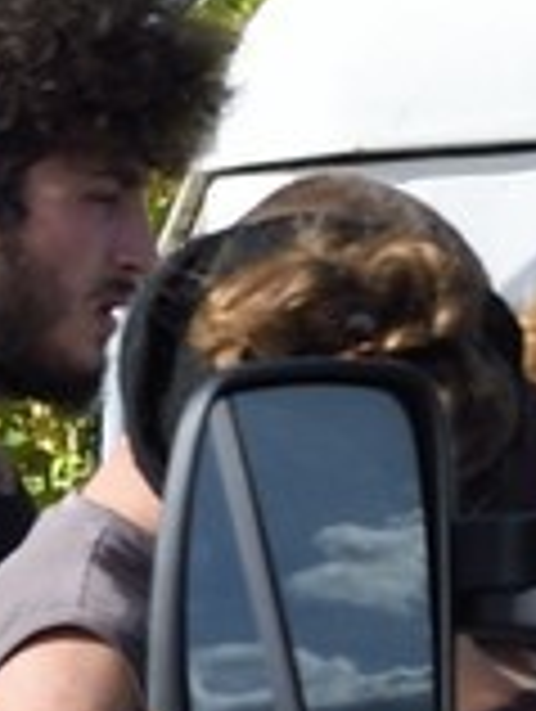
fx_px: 27055
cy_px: 585
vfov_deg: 1.5
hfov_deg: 1.1
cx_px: -2878
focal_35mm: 1314
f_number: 10
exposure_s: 1/320
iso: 200
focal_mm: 135
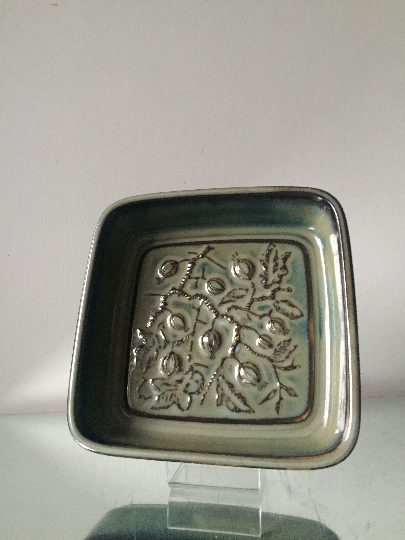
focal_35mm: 29
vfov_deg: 61.7
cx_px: 202
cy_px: 270
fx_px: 452
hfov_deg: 48.2
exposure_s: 1/17
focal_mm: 4.15
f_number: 2.2
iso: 640
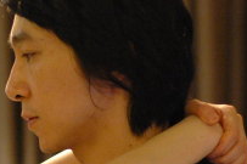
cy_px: 191
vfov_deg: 5.4
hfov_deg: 8.0
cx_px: -1
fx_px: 1748
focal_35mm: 255
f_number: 1.8
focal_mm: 50
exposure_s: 1/40
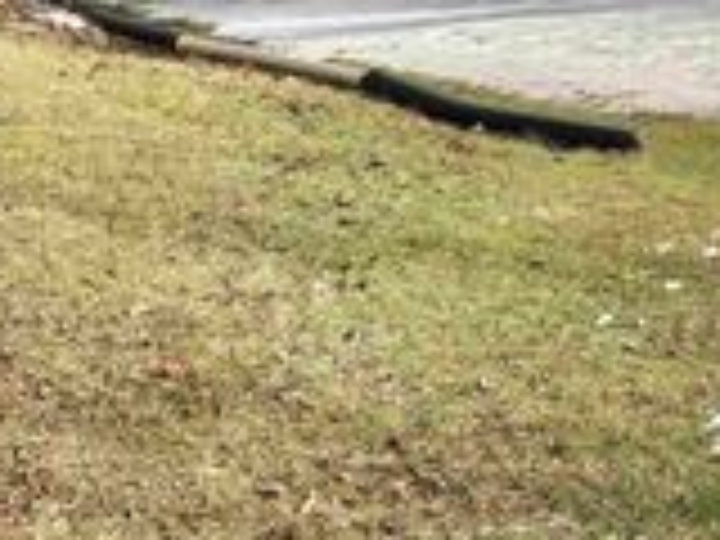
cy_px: -241
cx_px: 954
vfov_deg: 17.8
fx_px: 1560
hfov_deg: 22.9
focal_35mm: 75
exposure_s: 1/4167
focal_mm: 6.76
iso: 80
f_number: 1.78
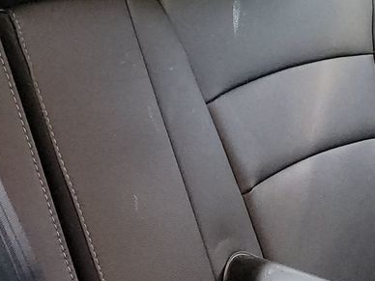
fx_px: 1072
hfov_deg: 19.8
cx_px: 147
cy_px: 286
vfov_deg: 14.7
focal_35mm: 99
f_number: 1.8
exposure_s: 1/59
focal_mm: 6.7
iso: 2803
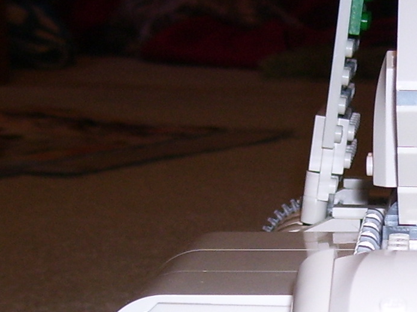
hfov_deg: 14.2
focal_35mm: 137
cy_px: 249
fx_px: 1650
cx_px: 385
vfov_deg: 10.8
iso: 80
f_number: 2.7
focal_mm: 6
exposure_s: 1/60
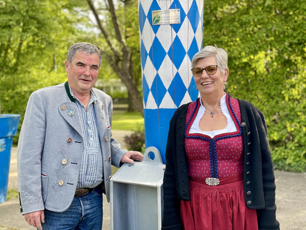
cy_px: 115
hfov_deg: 36.8
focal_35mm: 52
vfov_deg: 28.0
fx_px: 460
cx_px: 153
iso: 32
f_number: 2
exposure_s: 1/122
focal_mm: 6
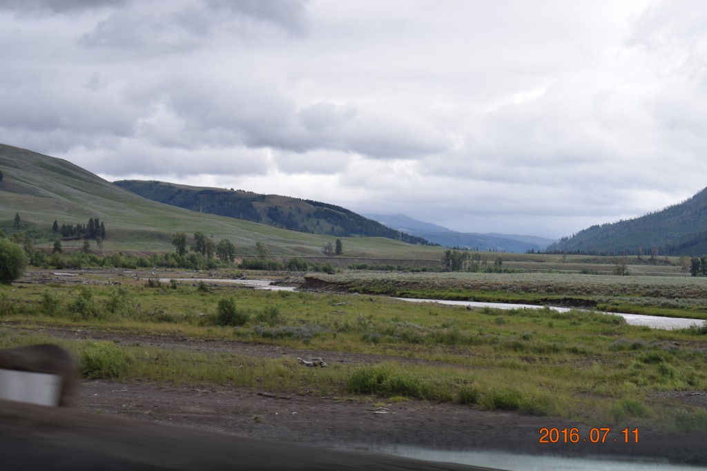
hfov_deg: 24.6
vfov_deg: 16.5
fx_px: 1620
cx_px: 354
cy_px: 236
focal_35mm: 82
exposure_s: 1/320
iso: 200
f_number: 9
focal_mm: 55
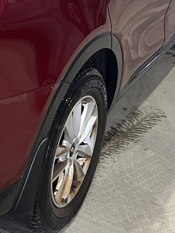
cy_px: 27
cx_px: -67
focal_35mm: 80
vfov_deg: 23.8
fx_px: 539
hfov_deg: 17.1
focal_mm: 5.7
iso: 125
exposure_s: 1/60
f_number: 1.5
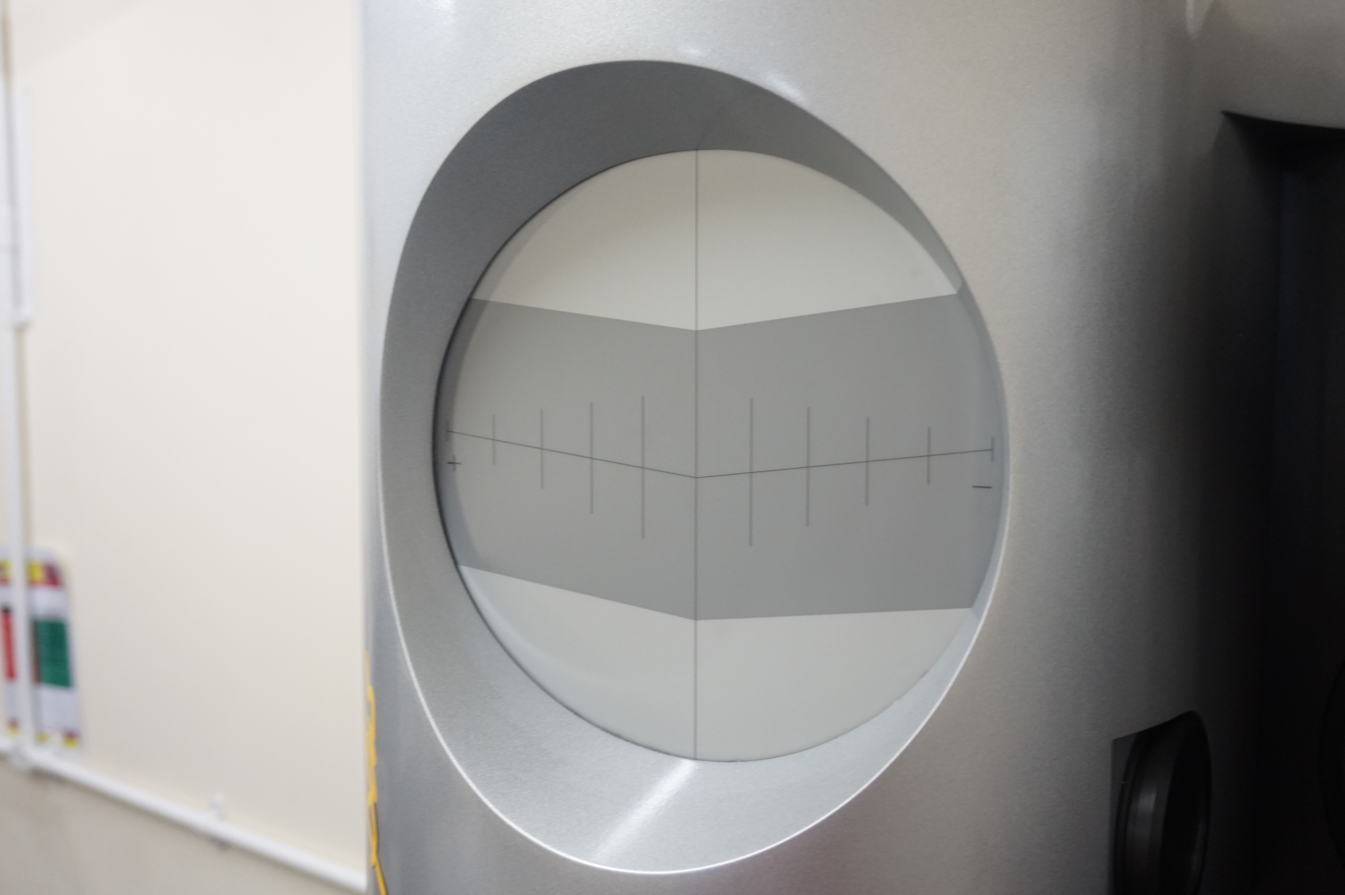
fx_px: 1288
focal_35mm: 34
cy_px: 448
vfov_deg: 38.3
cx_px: 672
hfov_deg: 55.1
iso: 1000
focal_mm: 23
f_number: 4
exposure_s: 1/60
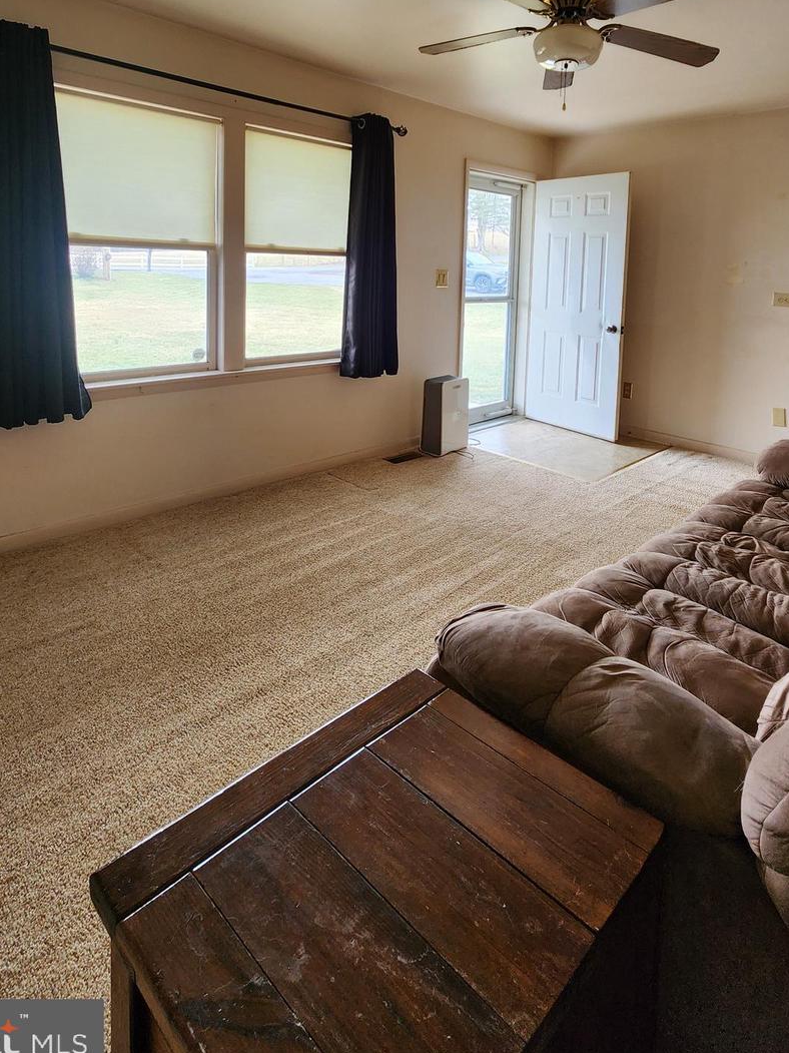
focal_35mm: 19
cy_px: 312
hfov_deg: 68.5
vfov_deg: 80.4
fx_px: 578
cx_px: 431
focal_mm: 2.2
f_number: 2.2
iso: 125
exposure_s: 1/60
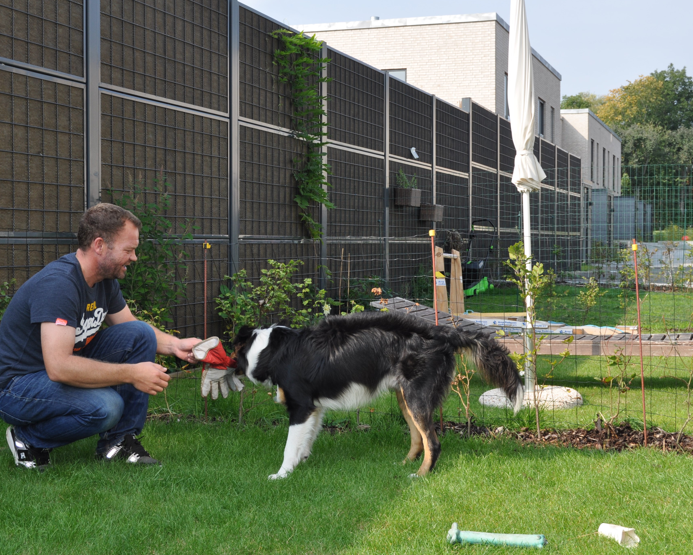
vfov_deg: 26.2
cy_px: 277
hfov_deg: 32.4
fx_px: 1190
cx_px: 296
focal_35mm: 58
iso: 200
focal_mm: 34
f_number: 10
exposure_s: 1/200
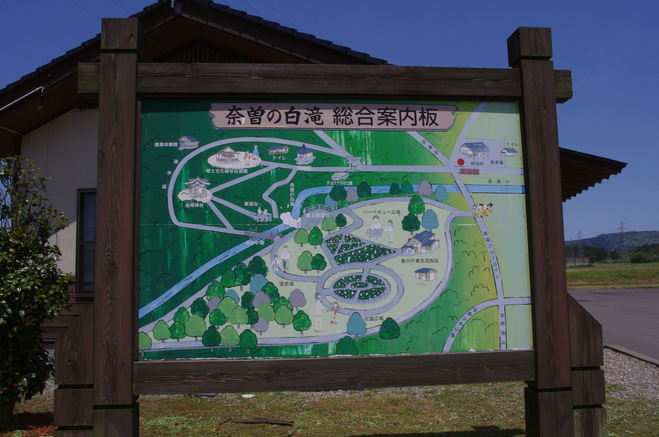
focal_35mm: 31
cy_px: 218
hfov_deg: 60.3
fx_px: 567
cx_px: 330
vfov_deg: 42.2
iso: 200
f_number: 16
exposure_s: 1/250
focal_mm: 21
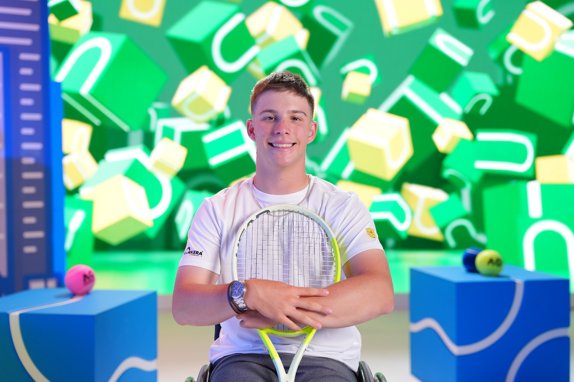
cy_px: 191
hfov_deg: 43.6
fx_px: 717
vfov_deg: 29.9
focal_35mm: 45
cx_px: 287
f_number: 2
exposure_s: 1/100
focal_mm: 45
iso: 250
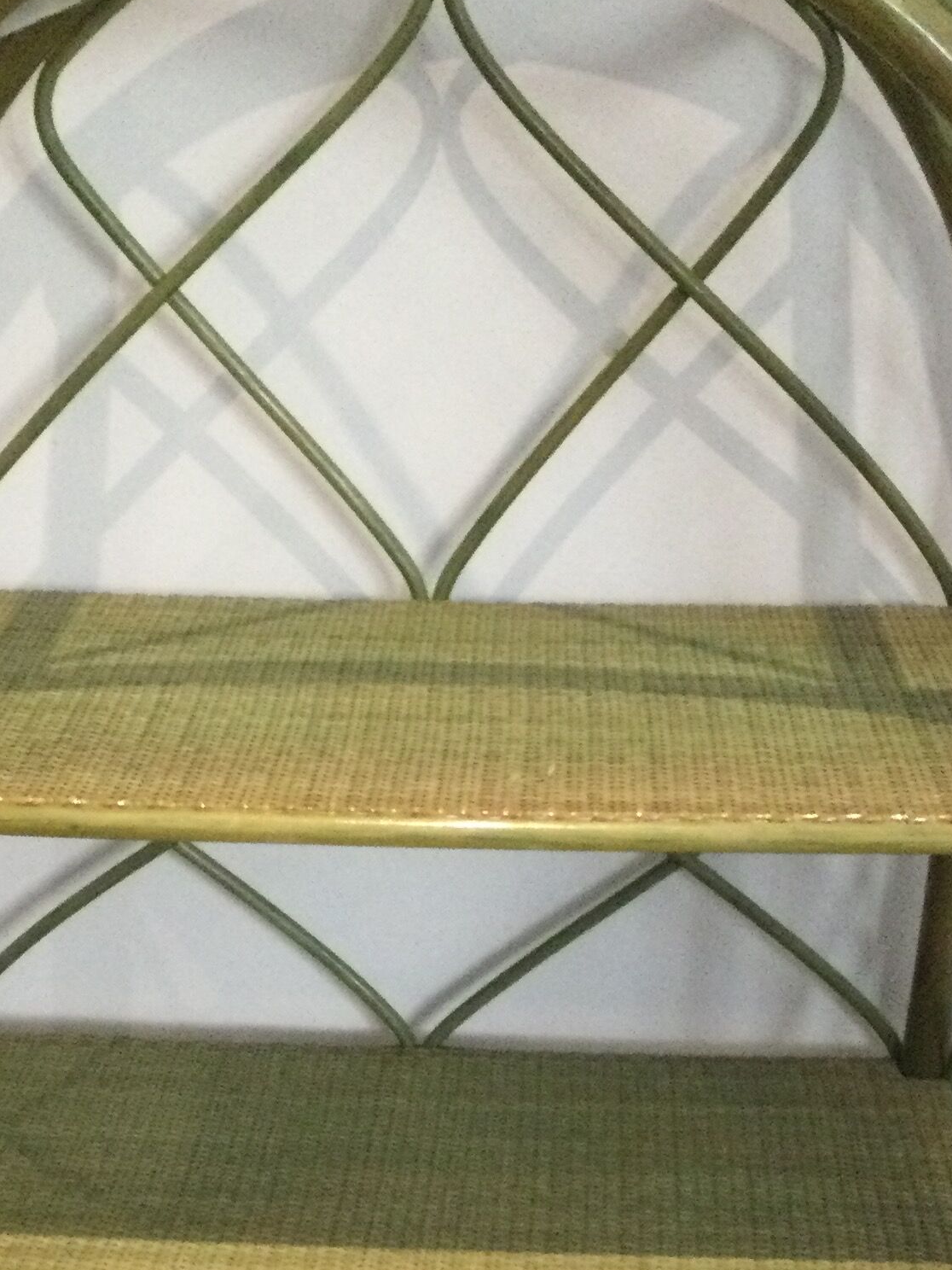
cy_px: 1030
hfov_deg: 21.5
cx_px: 334
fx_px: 2493
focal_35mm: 68
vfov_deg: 27.9
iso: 200
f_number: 2.4
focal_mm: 3.3
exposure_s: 1/25
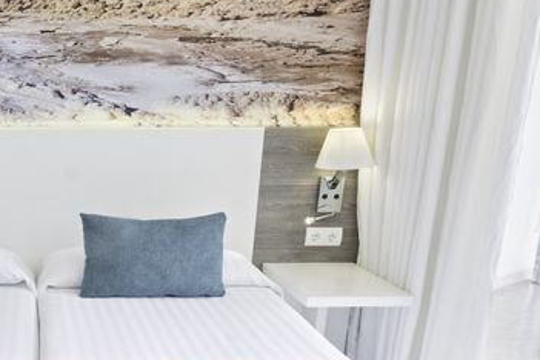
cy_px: 348
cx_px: 60
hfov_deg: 43.5
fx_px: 615
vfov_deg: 30.6
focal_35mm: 41
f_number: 16
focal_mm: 10
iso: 800
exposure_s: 1/10
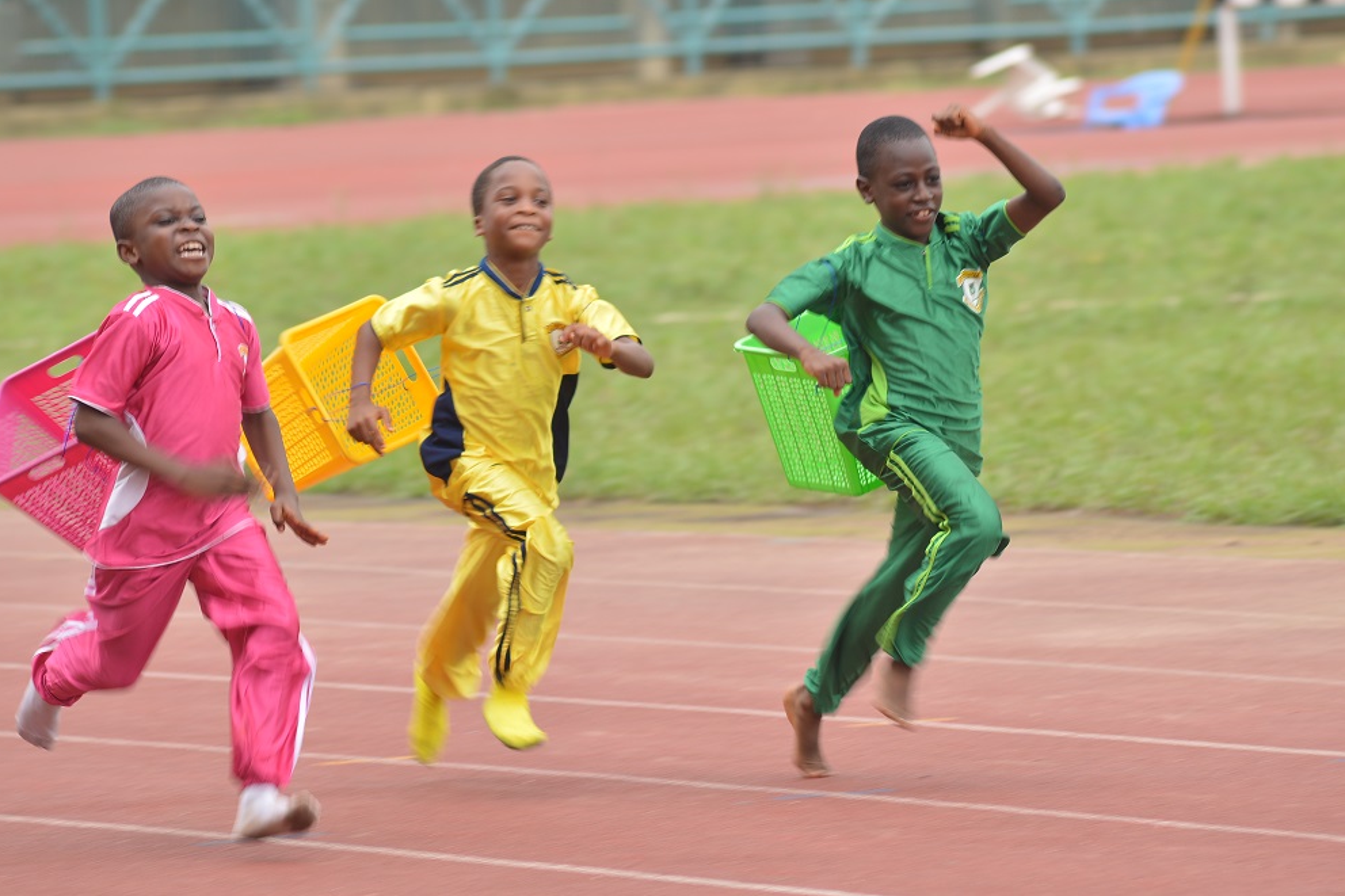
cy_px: 447
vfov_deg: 4.7
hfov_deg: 7.0
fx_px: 11000
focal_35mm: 295
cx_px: 671
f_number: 6.3
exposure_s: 1/125
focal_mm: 195
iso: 100
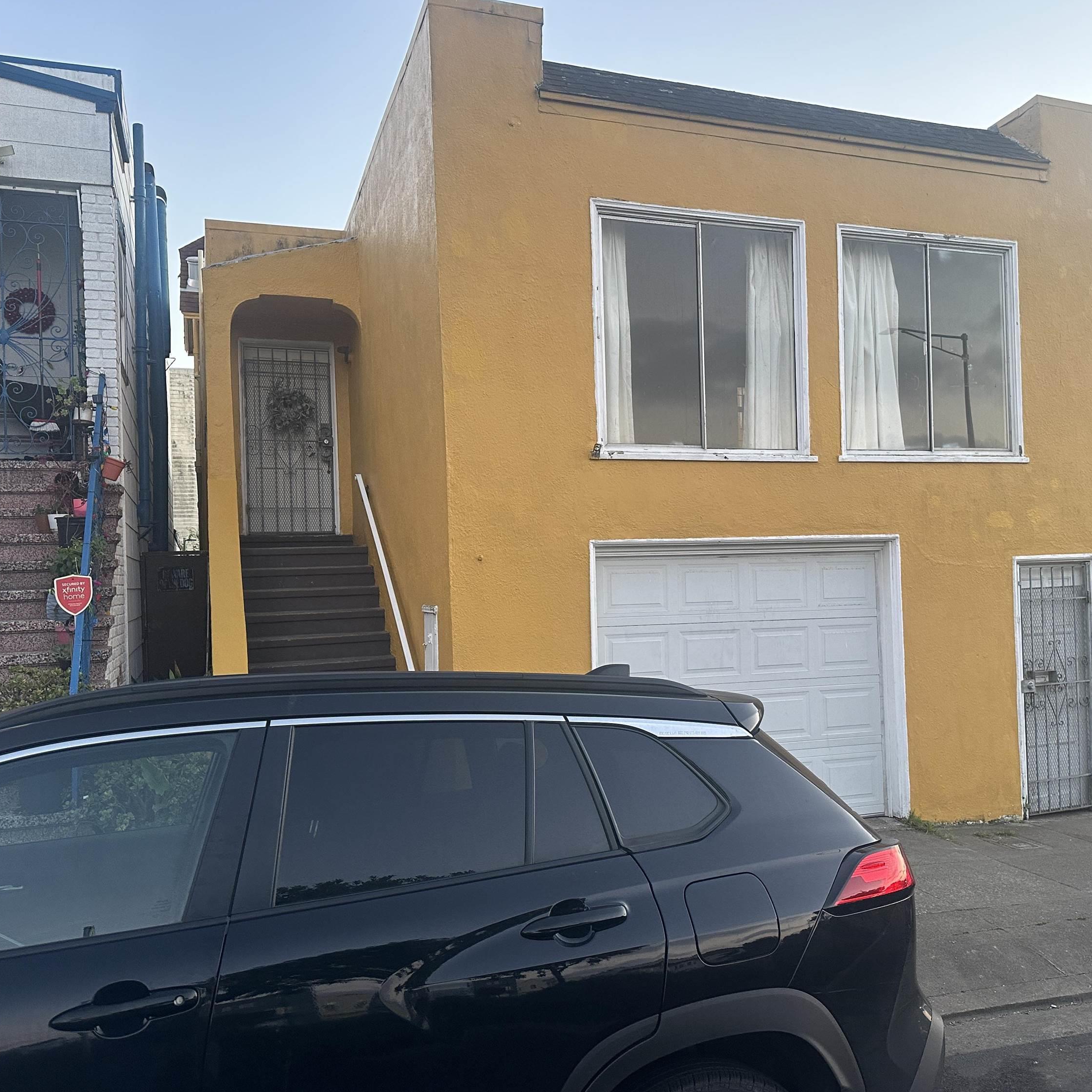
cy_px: 551
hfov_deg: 55.3
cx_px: 639
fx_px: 1035
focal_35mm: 29
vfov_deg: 55.6
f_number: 1.78
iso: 250
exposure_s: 1/96
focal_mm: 6.86
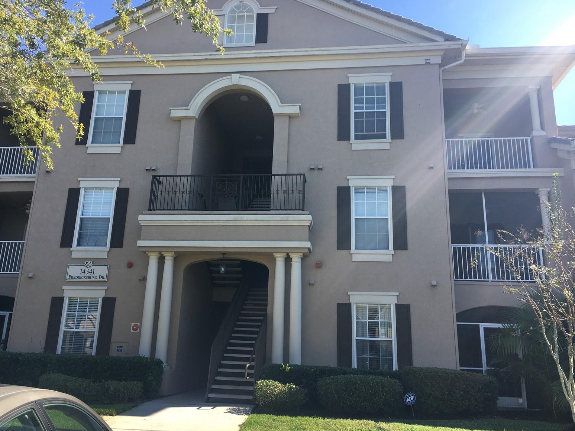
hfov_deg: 60.0
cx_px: 282
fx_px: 498
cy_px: 214
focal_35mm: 30
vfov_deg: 46.8
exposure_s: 1/569
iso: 25
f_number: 2.2
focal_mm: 4.15
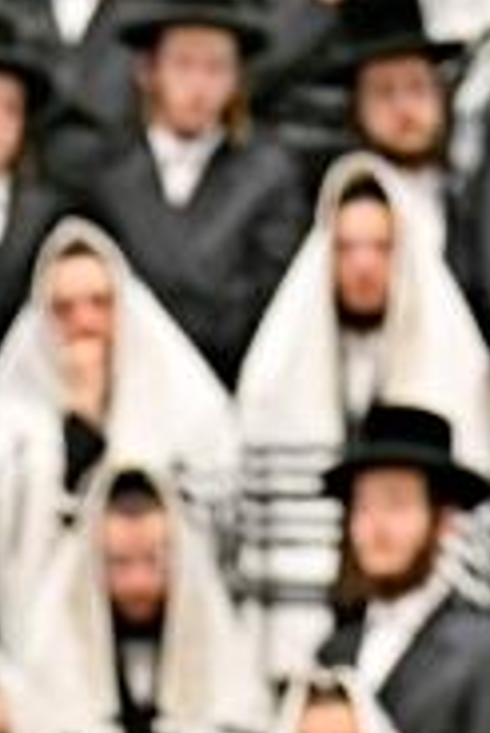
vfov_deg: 5.1
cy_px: 1813
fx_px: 7927
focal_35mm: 389
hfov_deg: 3.5
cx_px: -82
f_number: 2.8
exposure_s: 1/250
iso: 250
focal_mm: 70
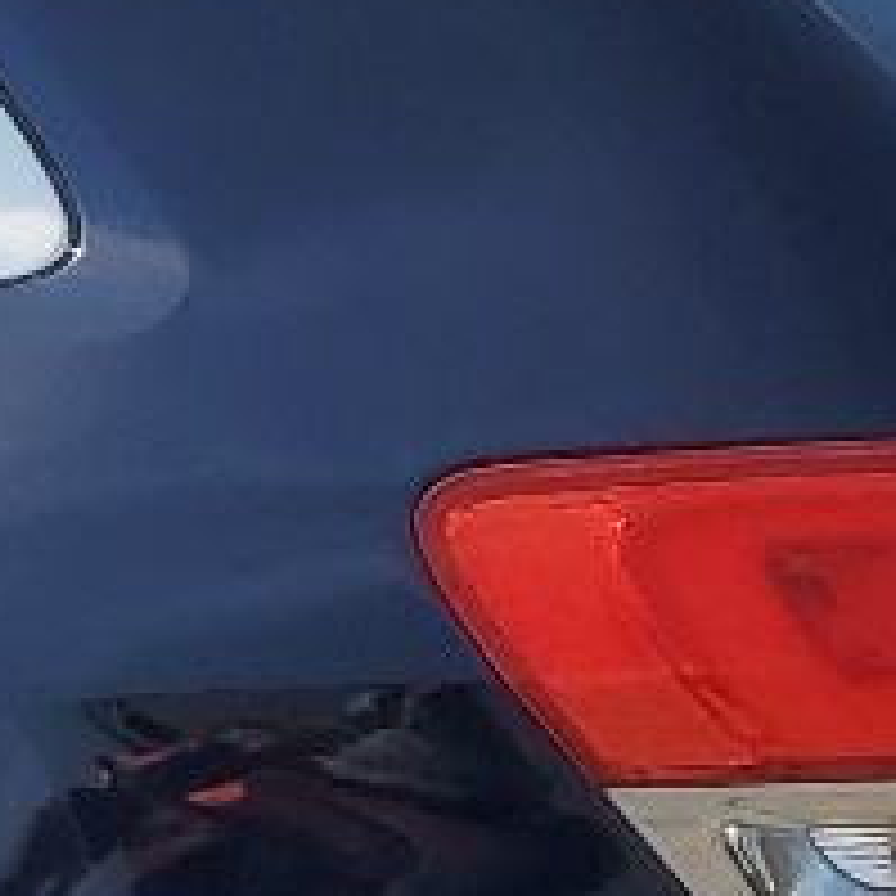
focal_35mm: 185
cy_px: 1198
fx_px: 5418
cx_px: -1828
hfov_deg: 8.0
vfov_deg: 9.3
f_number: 1.5
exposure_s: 1/3333
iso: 50
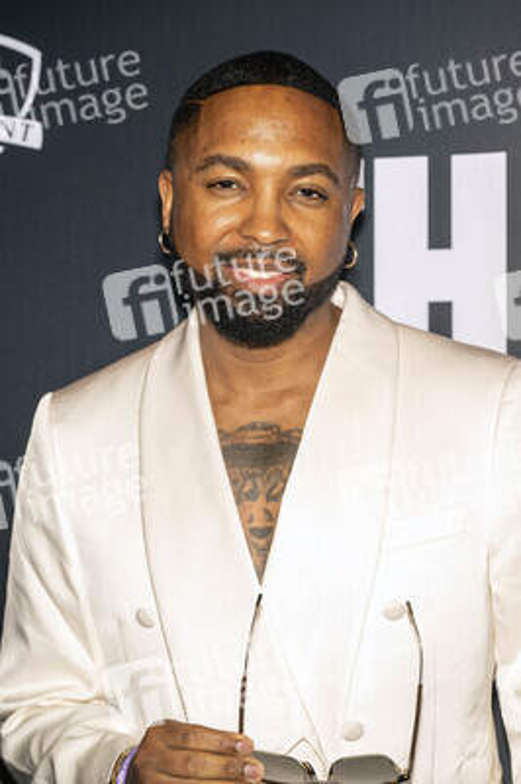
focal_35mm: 82
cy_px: 392
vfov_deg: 24.8
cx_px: 260
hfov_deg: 16.6
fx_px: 1783
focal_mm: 82
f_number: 5.6
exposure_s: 1/200
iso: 800
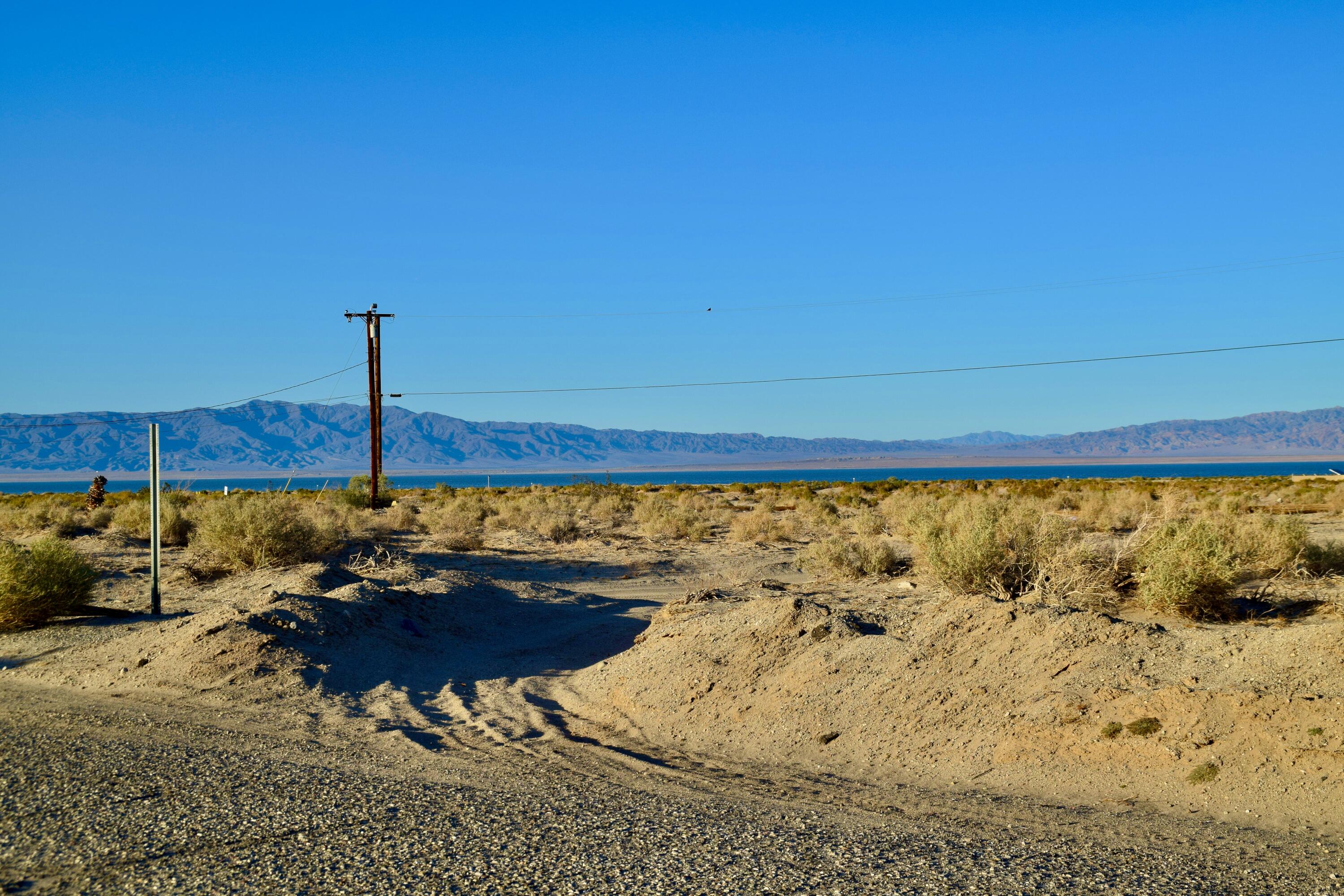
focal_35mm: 52
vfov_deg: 25.8
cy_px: 448
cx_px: 672
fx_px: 1960
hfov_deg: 37.9
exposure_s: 1/400
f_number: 10
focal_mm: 35
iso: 200
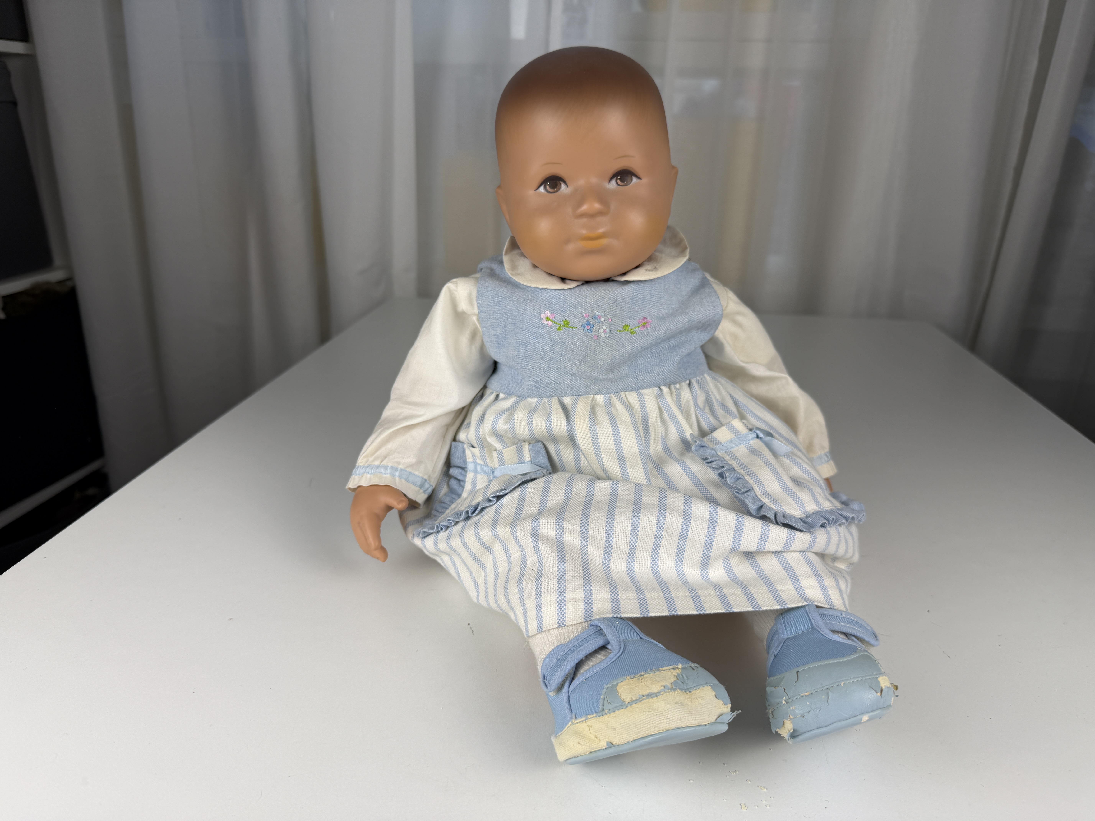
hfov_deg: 71.6
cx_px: 548
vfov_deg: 56.8
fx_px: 759
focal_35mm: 24
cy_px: 410
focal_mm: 6.76
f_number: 1.78
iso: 64
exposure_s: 1/280
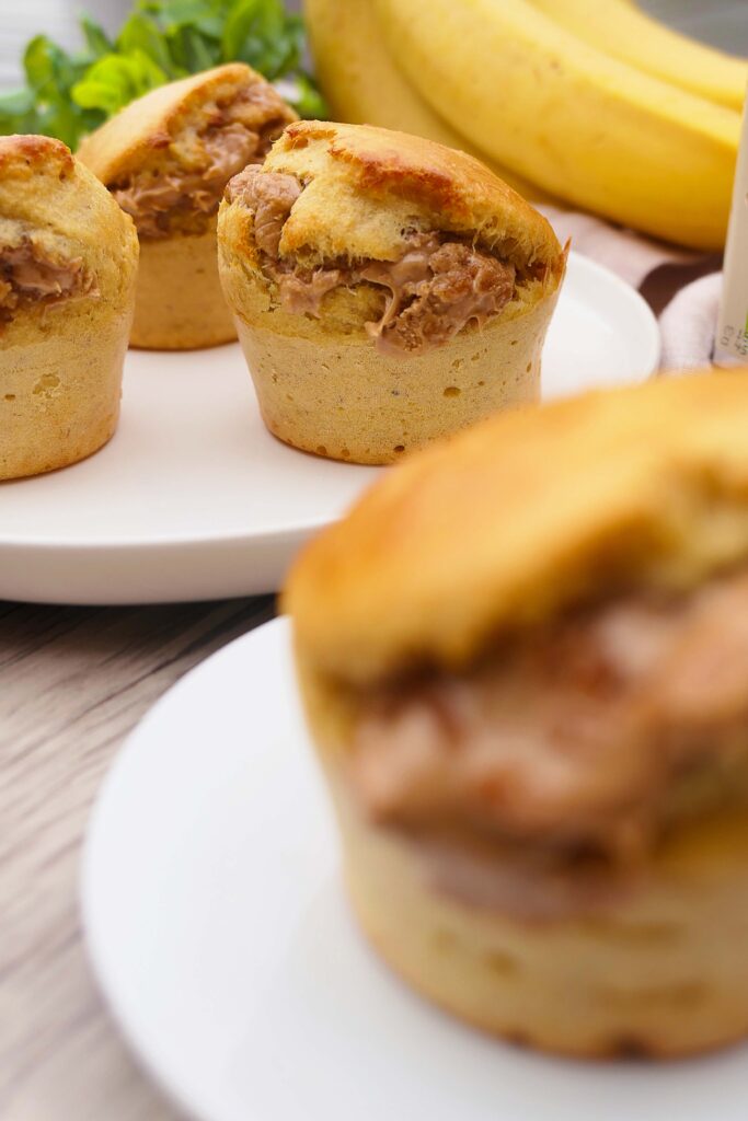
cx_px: 374
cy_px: 560
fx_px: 1340
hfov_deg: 31.2
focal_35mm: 43
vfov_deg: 45.4
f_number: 2.8
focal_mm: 15.6
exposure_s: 1/320
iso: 125
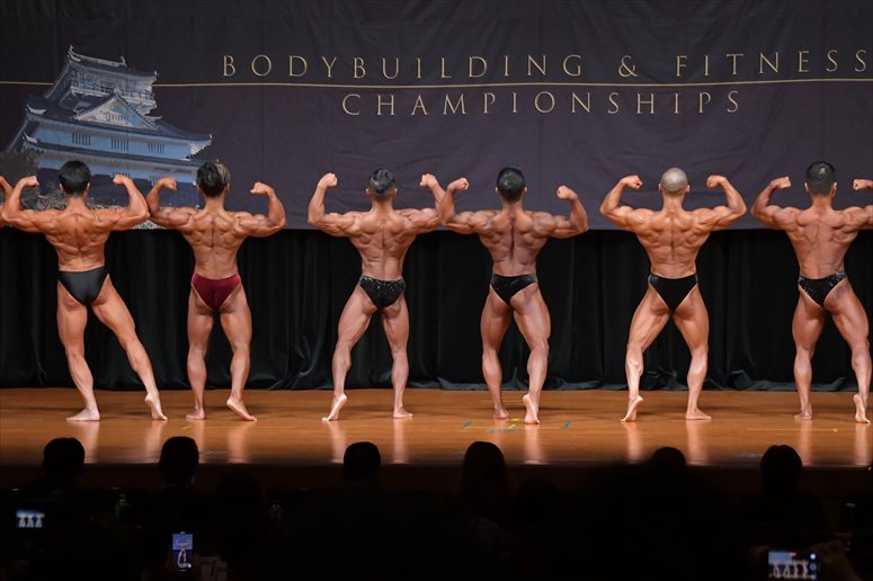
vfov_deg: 9.1
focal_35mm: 150
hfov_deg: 13.7
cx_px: 436
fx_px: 3636
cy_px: 290
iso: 5000
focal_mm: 100
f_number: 5.6
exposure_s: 1/400
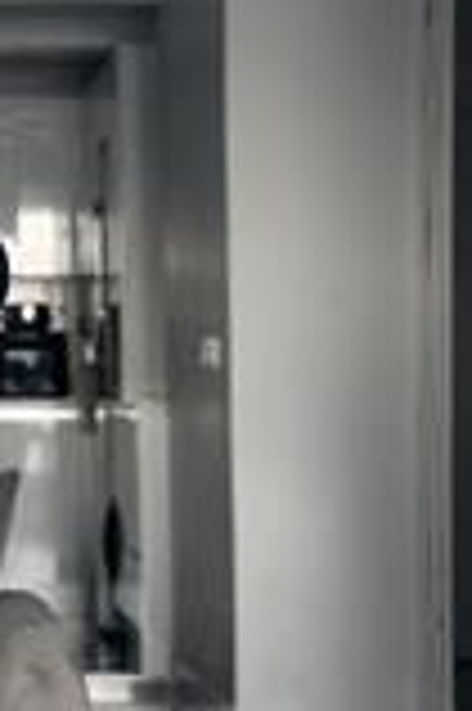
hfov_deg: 8.4
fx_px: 3153
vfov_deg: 12.7
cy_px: 734
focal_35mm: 160
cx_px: -234
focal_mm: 6.86
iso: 125
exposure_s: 1/60
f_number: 1.78
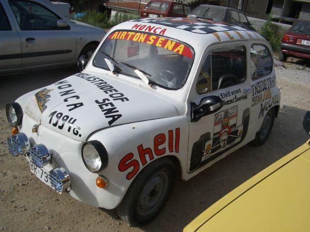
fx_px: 313
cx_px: 155
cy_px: 116
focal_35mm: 35
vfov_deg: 40.7
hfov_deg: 52.6
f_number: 4.3
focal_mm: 5.8
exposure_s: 1/1000
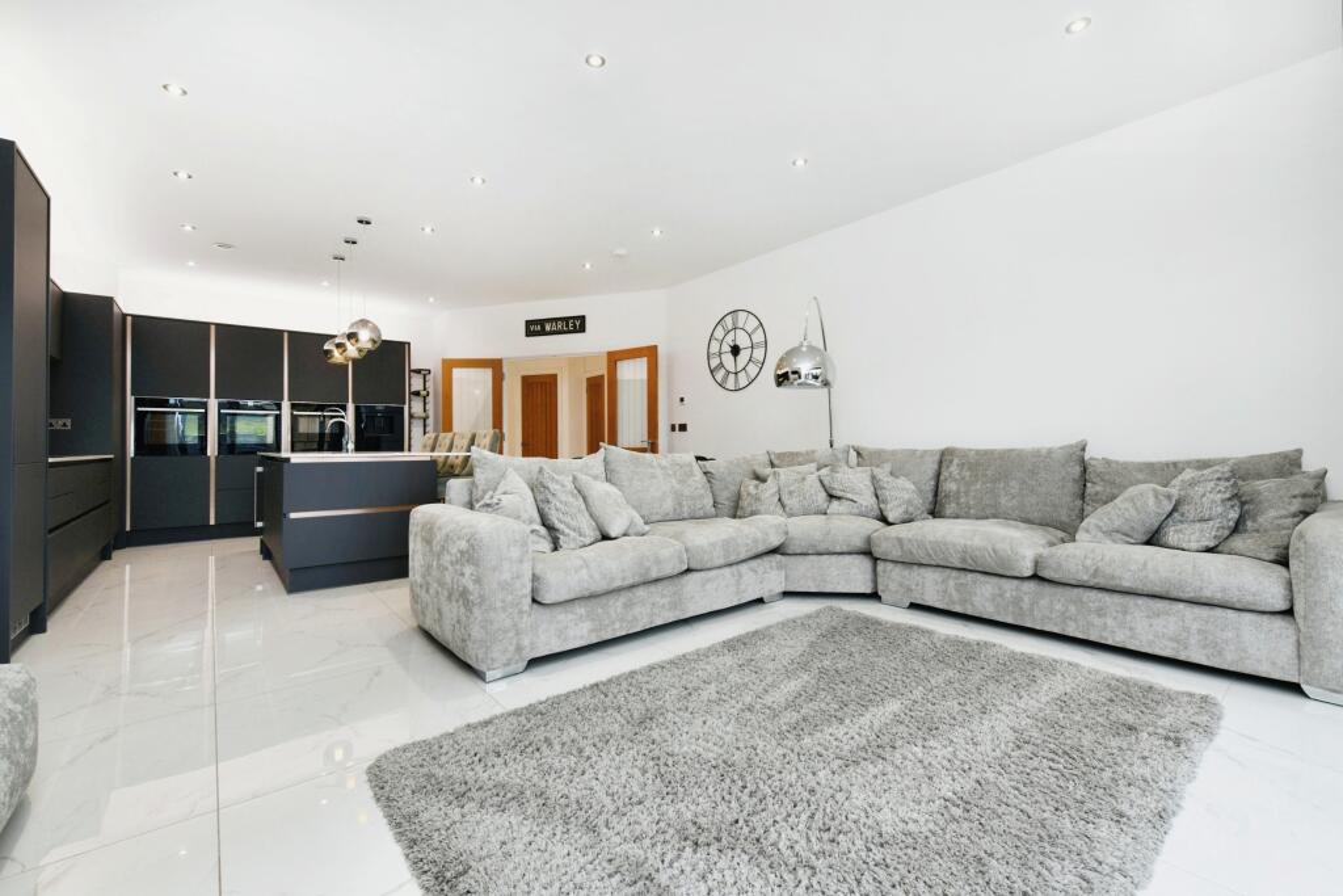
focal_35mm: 15
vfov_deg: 77.3
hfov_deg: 100.4
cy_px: 448
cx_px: 672
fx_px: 560
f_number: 10
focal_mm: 15
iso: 800
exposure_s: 1/60
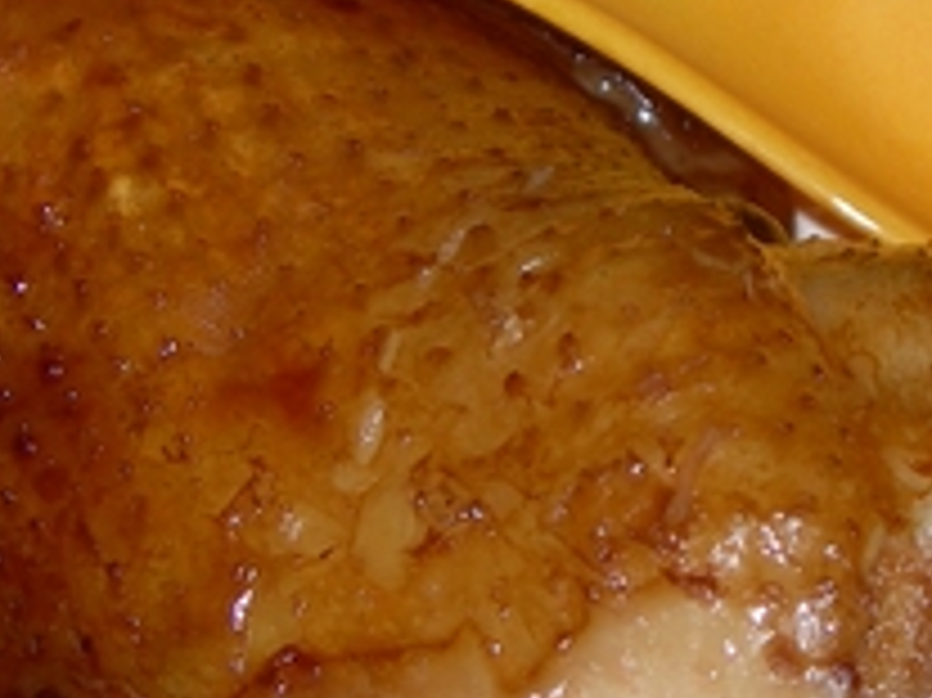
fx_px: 3956
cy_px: 311
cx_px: 716
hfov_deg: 13.4
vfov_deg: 10.1
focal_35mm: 147
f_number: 2.8
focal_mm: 7.8
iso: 50
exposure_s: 1/60.1
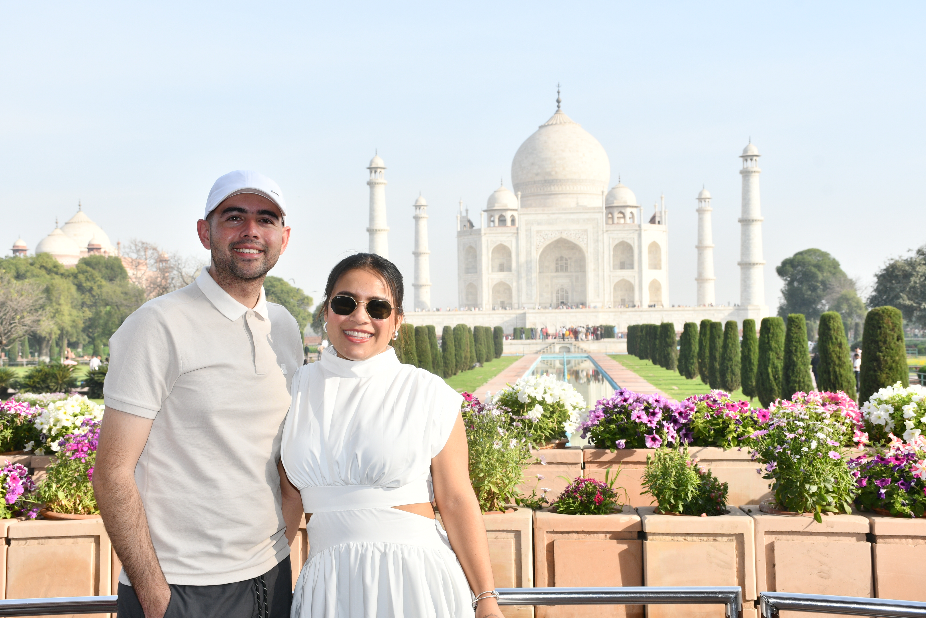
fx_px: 1235
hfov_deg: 41.1
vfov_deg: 28.1
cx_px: 463
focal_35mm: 48
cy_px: 309
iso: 200
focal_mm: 32
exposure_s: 1/200
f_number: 9
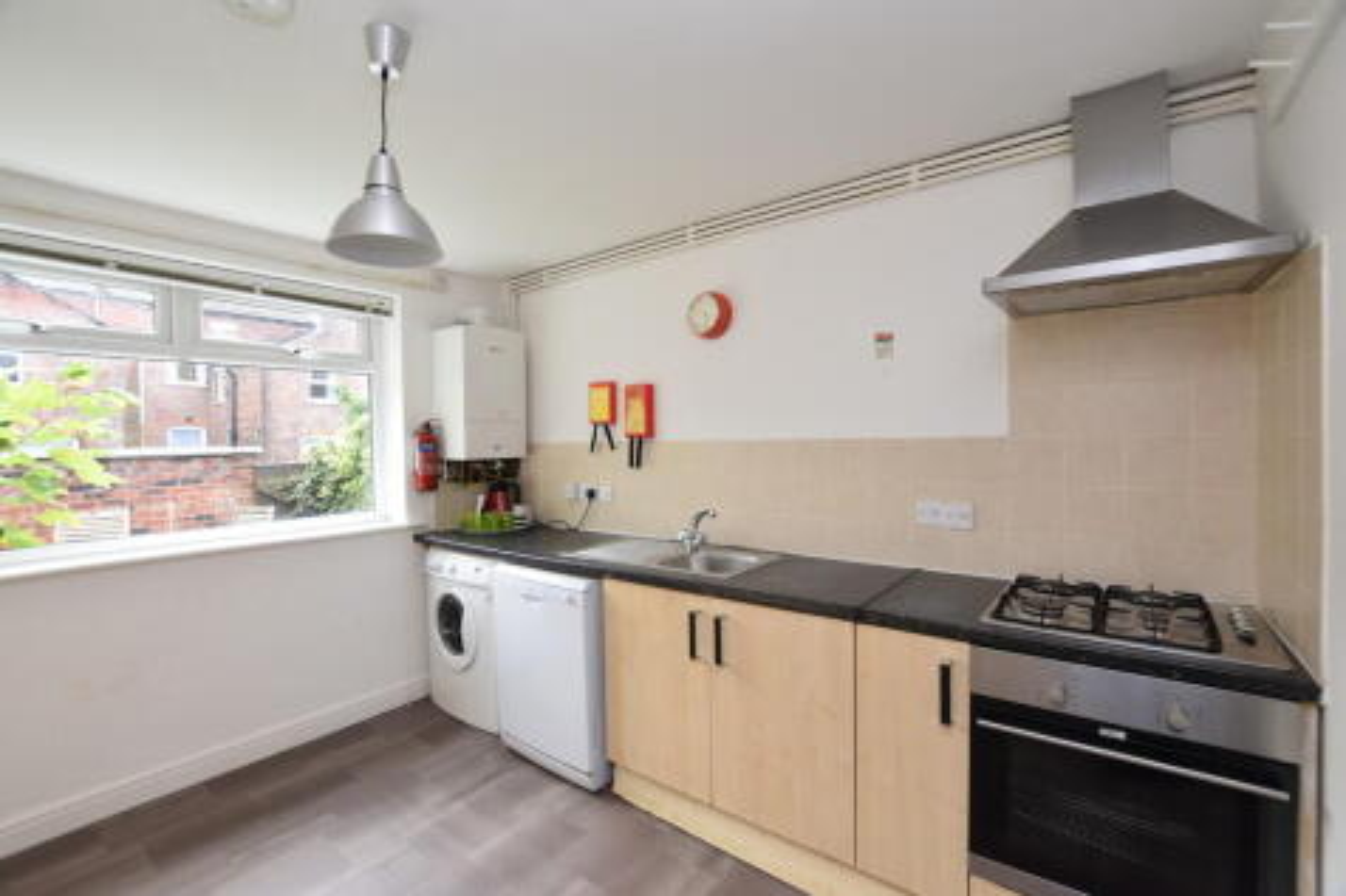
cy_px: 448
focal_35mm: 15
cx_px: 673
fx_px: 561
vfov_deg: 77.3
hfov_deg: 100.4
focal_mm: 10
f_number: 5.6
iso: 800
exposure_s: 1/60
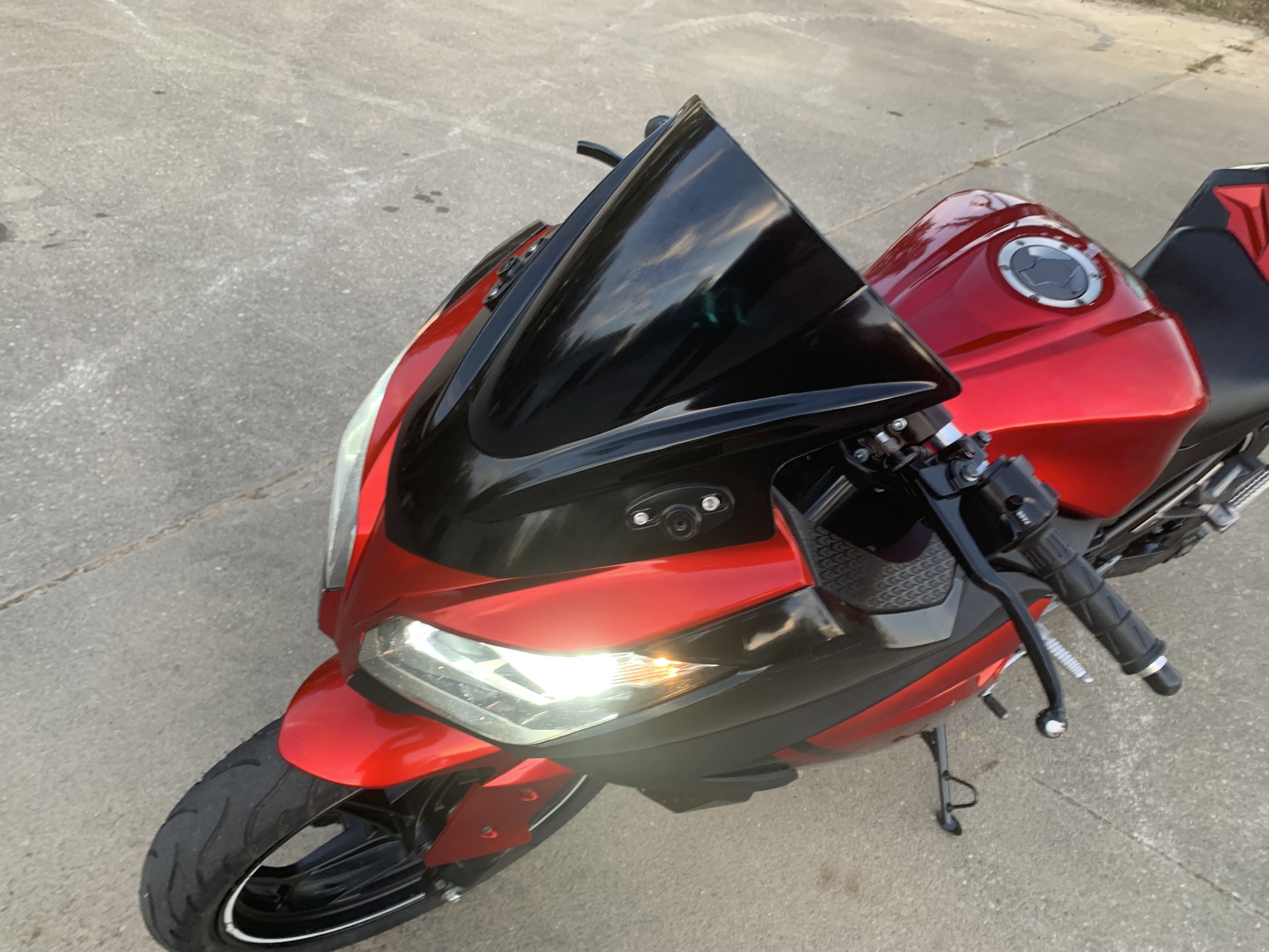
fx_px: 953
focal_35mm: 26
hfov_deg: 67.3
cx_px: 634
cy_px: 476
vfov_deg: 53.1
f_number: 1.8
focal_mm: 4.25
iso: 100
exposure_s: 1/60
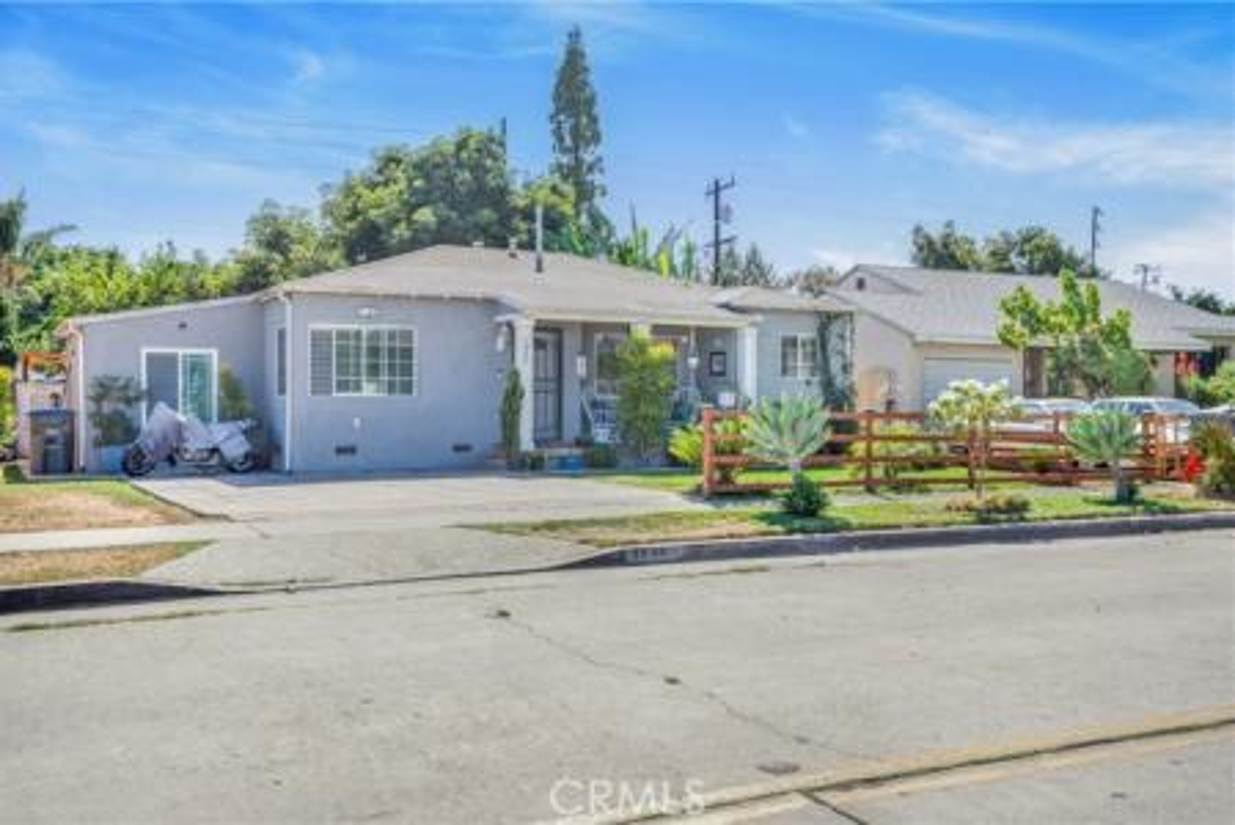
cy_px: 412
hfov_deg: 54.4
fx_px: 1201
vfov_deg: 37.9
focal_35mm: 35
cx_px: 618
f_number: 4
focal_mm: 35
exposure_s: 1/1250
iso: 100
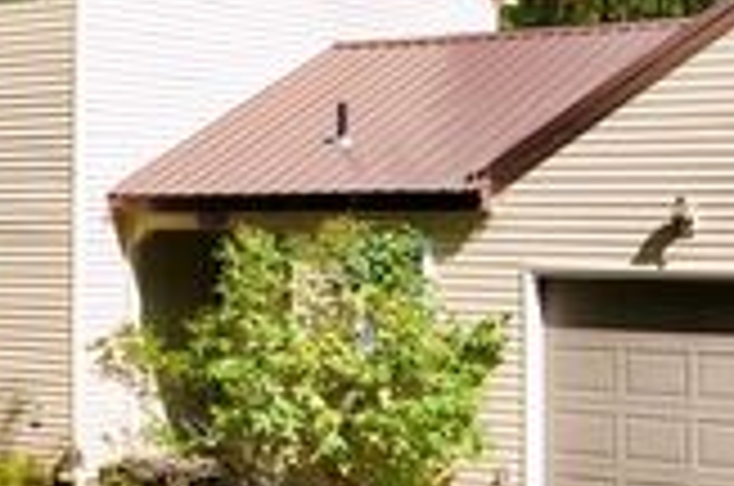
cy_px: 155
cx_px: 491
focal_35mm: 86
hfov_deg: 23.6
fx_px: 1750
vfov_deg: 15.8
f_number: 4
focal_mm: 10.26
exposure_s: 1/240
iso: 100
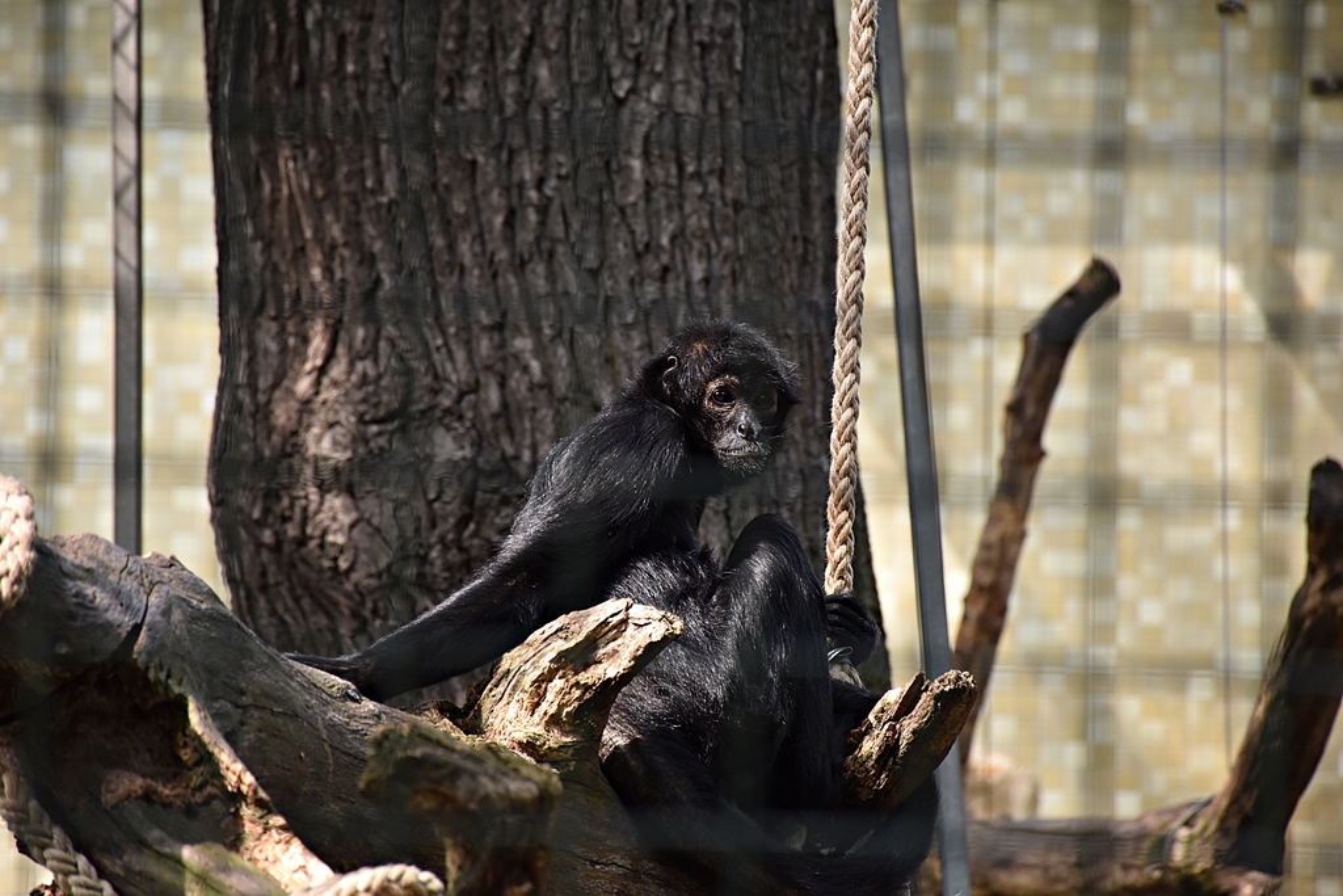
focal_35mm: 210
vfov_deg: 6.5
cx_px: 672
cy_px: 448
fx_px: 7835
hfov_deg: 9.8
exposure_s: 1/250
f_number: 5.6
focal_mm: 140
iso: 720
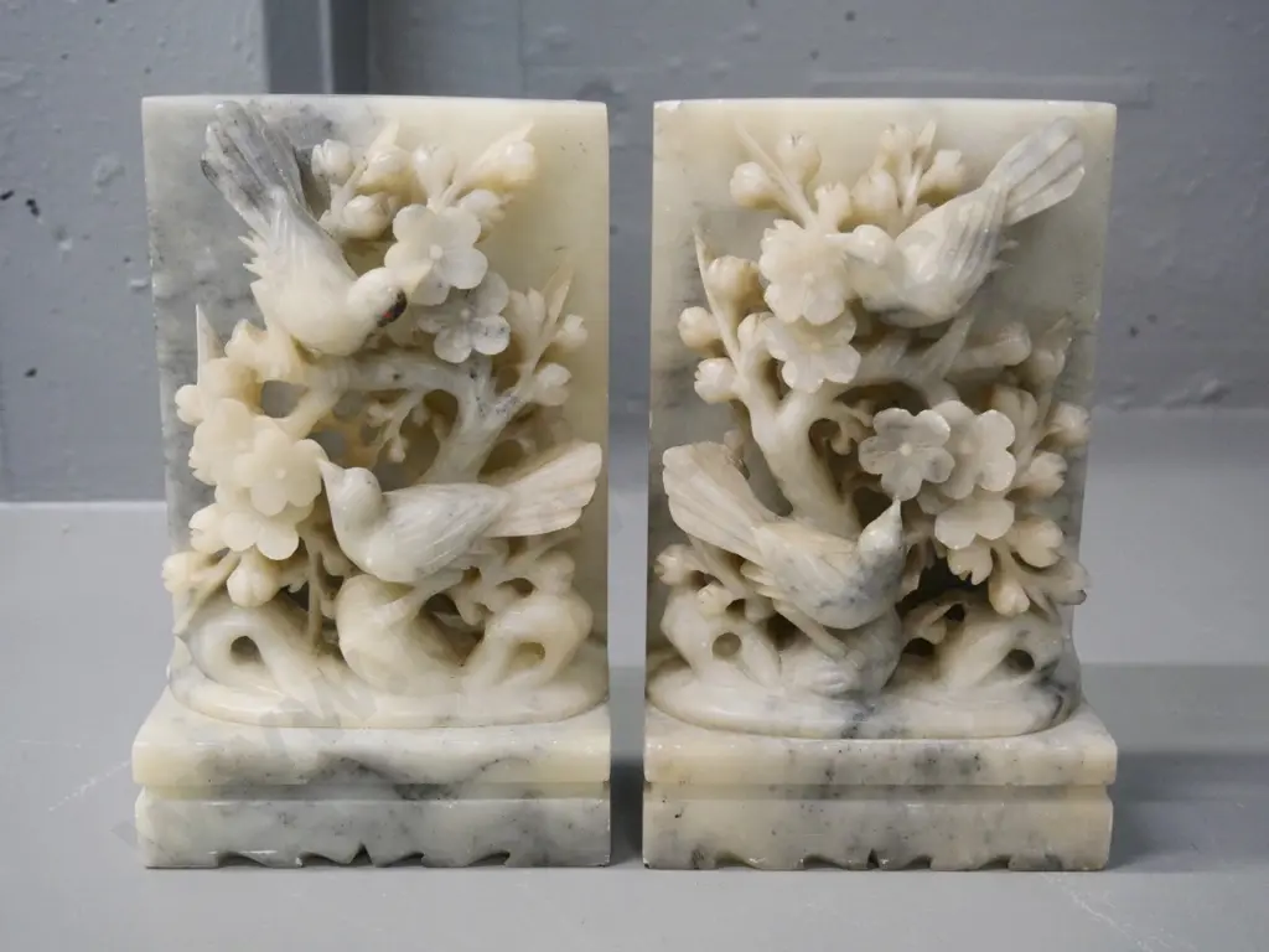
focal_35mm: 44
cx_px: 634
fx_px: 1613
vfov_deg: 32.9
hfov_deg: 42.9
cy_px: 476
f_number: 5
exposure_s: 1/100
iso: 3200
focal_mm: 22
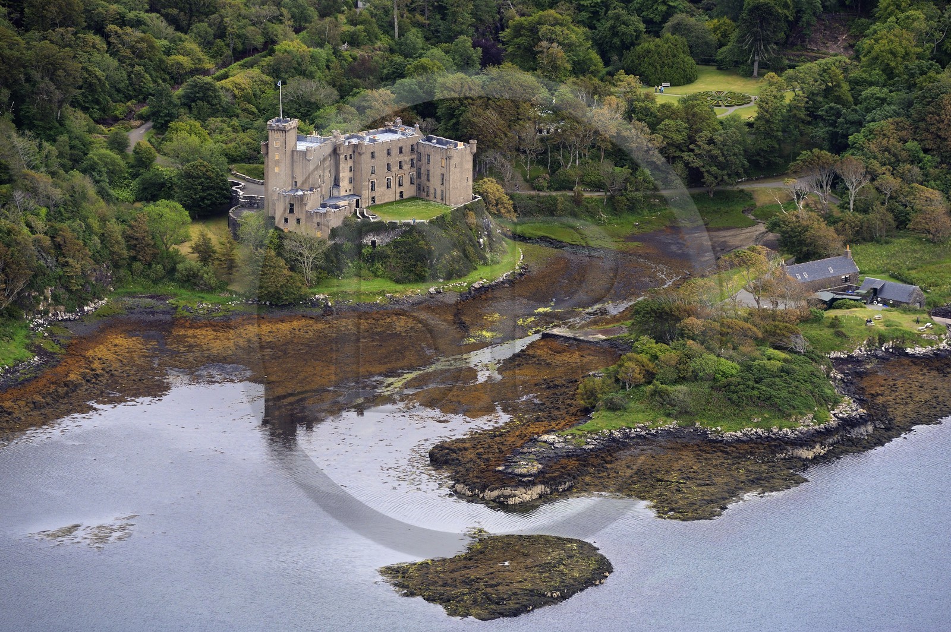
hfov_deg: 10.3
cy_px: 316
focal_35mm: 200
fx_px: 5279
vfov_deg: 6.9
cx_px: 476
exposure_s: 1/640
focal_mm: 200
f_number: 6.3
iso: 800
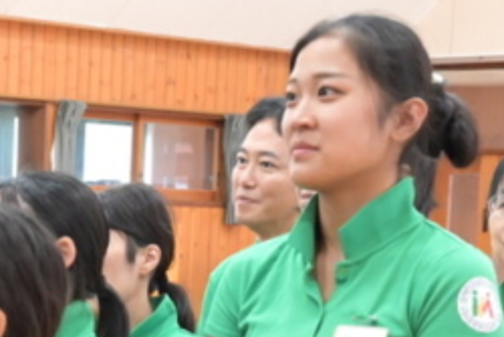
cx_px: -145
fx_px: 2241
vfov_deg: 8.3
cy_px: 561
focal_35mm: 160
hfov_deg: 12.4
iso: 5000
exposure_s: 1/50
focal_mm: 40
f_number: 6.3
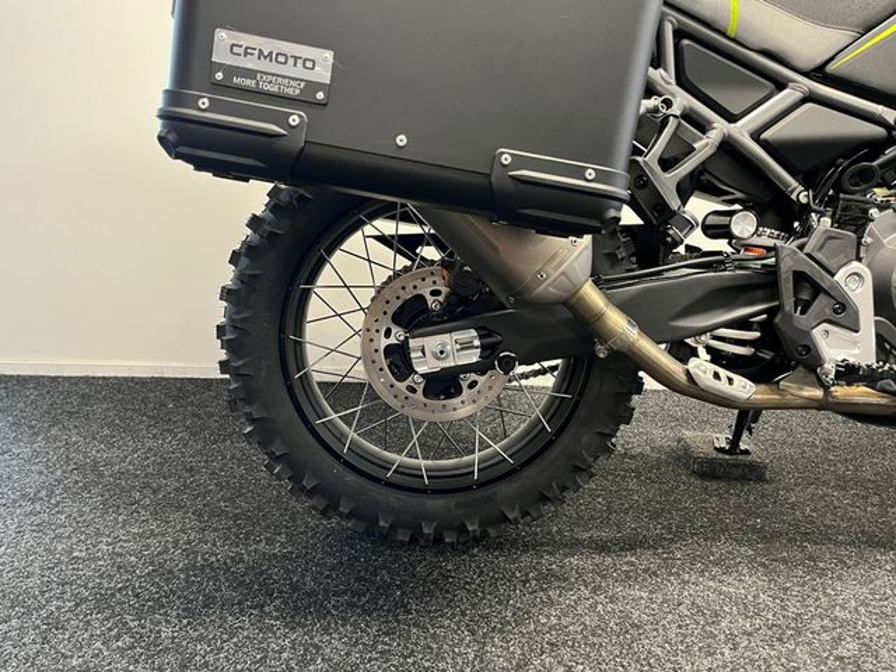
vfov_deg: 53.1
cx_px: 448
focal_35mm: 26
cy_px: 336
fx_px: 673
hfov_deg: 67.3
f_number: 1.6
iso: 500
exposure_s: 1/50
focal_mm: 5.1
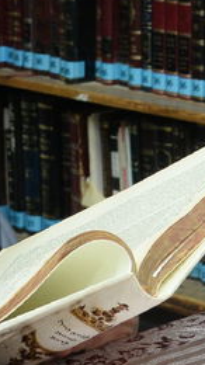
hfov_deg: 5.6
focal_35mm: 214
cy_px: 16
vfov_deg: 10.0
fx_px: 2071
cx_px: 258
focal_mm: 38
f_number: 5
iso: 1600
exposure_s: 1/100
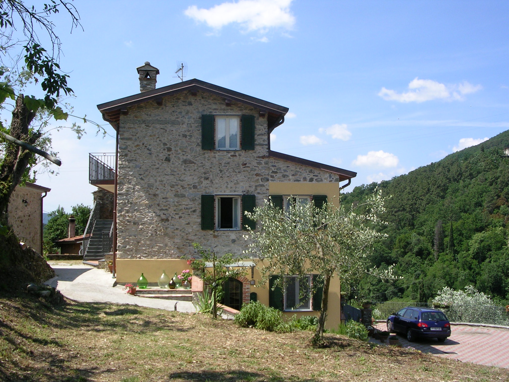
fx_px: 559
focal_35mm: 38
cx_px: 254
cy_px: 191
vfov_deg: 37.7
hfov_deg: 49.0
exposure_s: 1/254
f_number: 5.6
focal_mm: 5.8
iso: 50
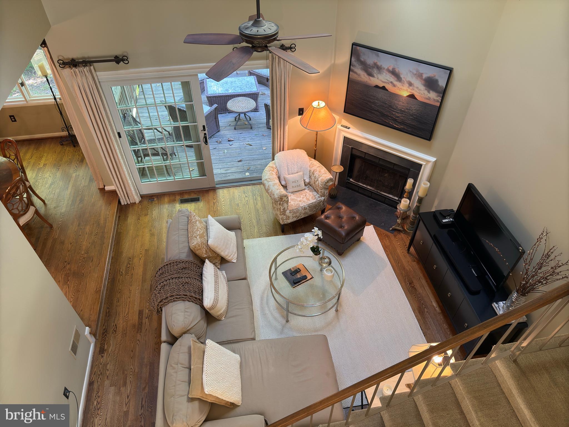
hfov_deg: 71.6
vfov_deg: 56.8
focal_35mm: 24
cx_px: 284
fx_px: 394
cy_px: 214
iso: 160
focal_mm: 6.76
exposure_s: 1/60
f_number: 1.78
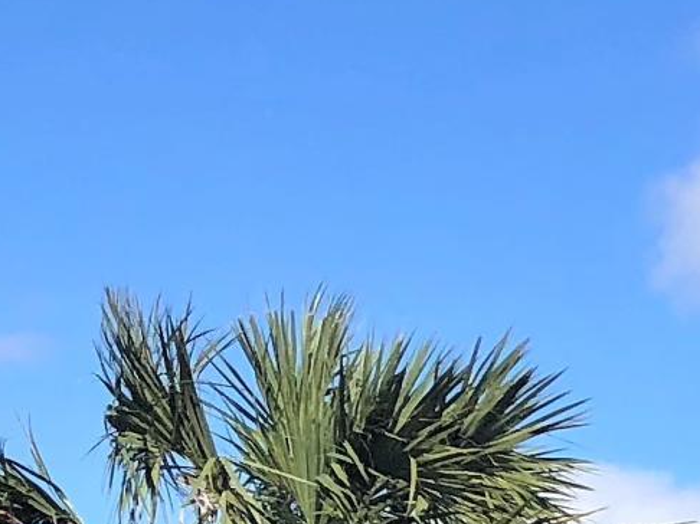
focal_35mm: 173
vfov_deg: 7.8
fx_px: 3497
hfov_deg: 10.5
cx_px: 1386
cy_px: 1370
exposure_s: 1/2404
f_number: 1.8
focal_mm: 4
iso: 25
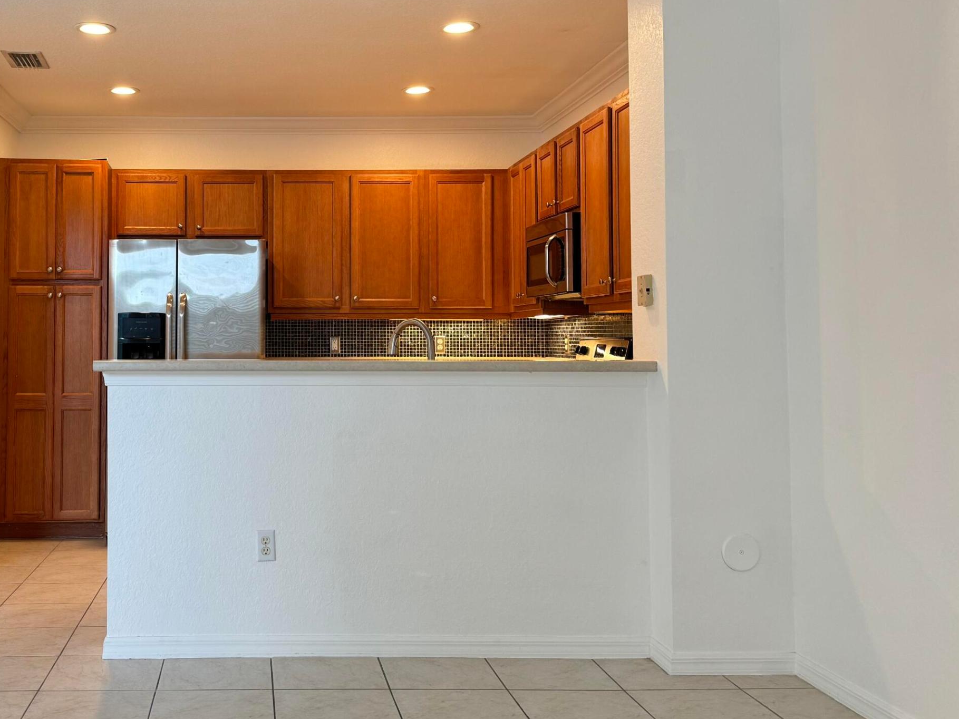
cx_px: 257
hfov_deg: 47.4
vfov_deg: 37.6
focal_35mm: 38
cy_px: 294
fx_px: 1053
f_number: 1.78
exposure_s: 1/60
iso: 160
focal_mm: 6.86
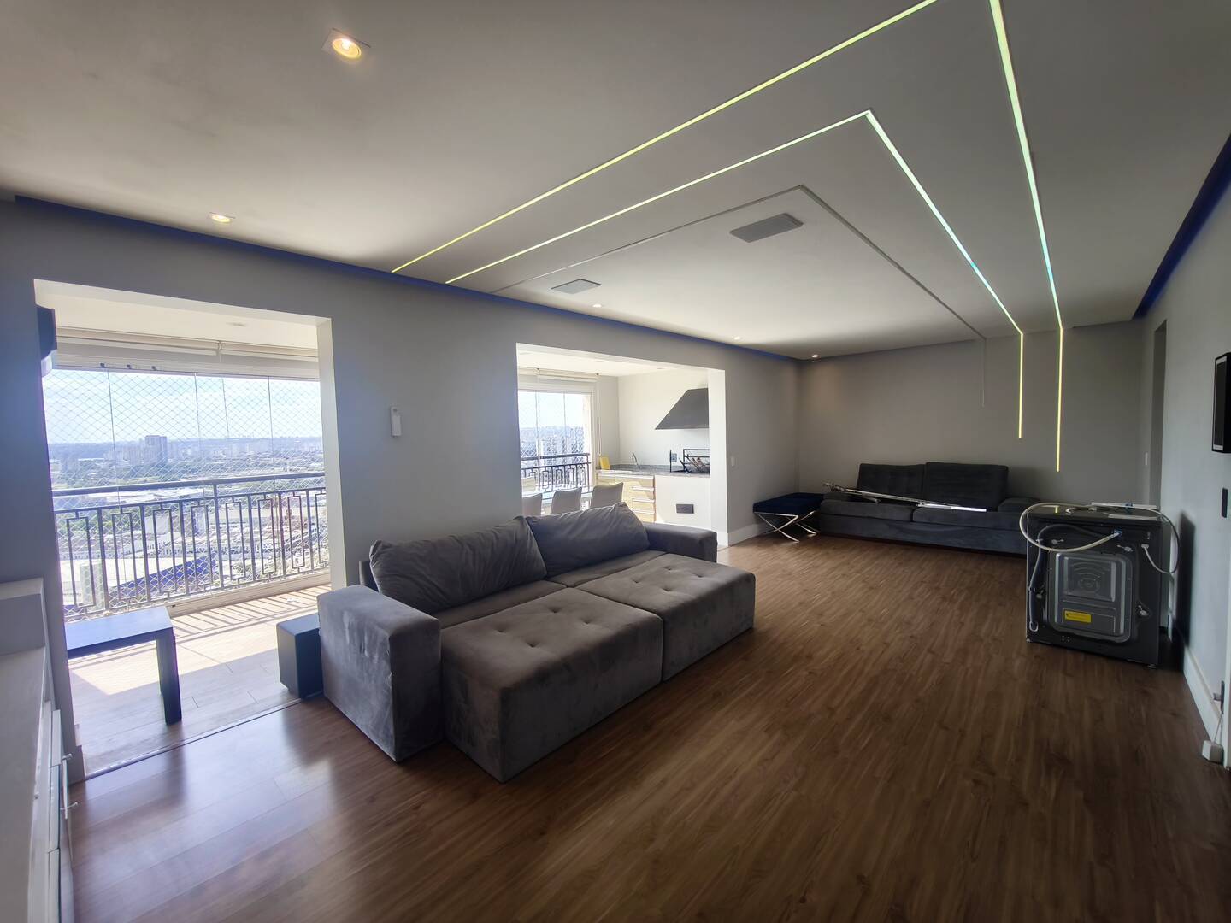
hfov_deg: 98.2
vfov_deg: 81.7
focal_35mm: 15
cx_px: 616
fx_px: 533
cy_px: 462
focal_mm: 1.91
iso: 64
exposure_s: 1/60
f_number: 2.2
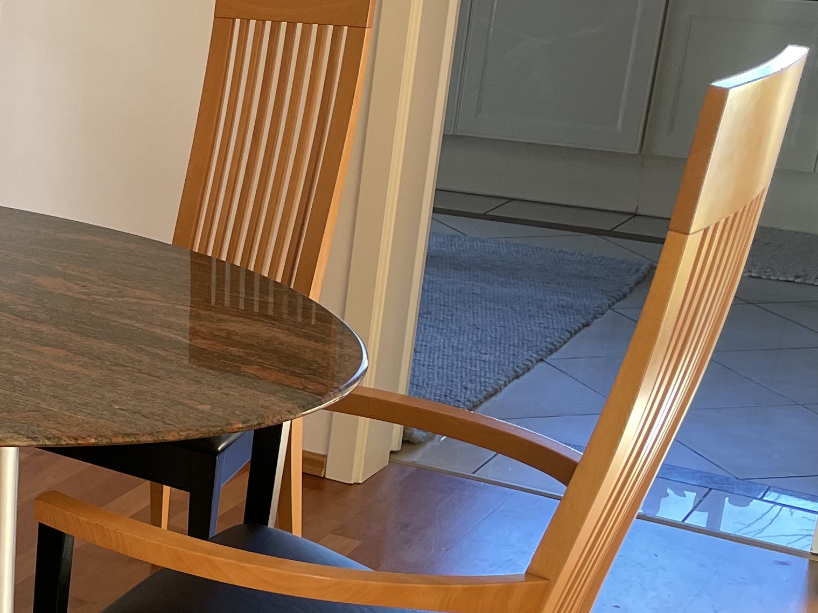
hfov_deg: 24.7
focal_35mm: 69
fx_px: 1630
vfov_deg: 21.1
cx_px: -232
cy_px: 464
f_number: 1.6
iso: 125
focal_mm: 4.2
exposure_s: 1/67
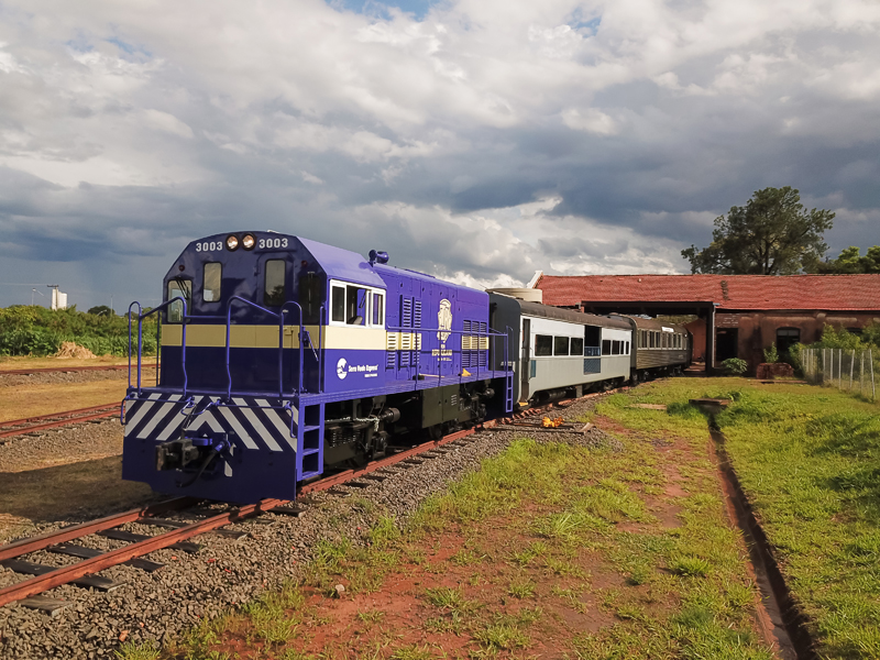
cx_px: 440
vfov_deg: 53.1
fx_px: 661
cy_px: 330
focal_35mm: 26
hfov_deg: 67.3
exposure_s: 1/2469
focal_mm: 4.73
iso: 100
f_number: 2.2
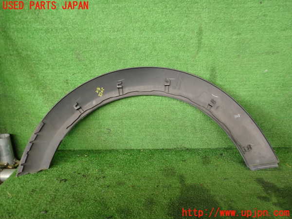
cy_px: 110
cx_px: 146
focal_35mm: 30
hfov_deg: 60.0
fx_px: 253
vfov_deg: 46.8
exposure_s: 1/40
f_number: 2.3
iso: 200
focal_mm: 5.4
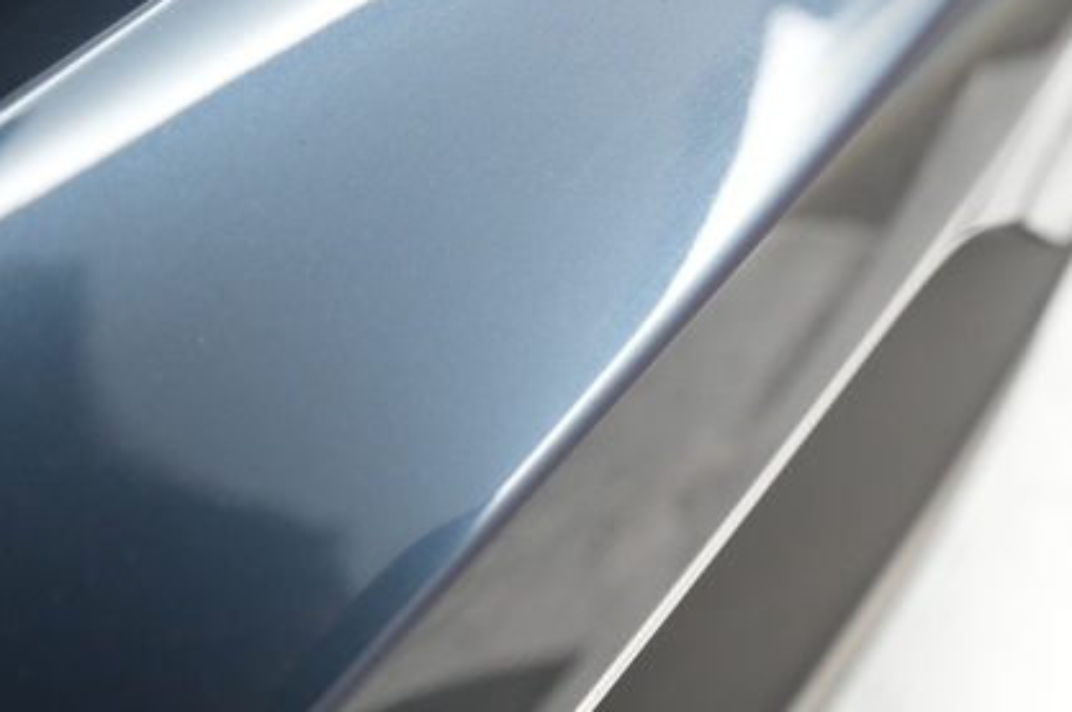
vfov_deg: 30.5
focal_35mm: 43
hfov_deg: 44.3
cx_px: 779
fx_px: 1279
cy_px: 170
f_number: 4.5
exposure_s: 1/100
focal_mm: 28
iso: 4000
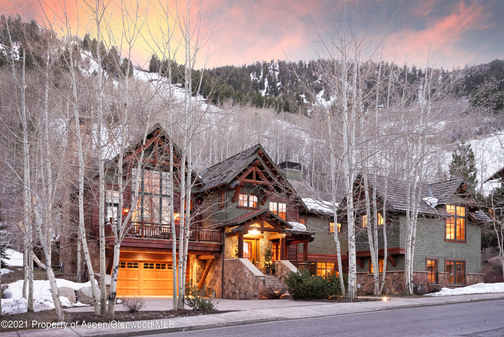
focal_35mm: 32
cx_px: 252
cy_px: 168
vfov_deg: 41.1
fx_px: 448
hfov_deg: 58.7
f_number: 6.3
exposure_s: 1
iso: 800
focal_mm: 32
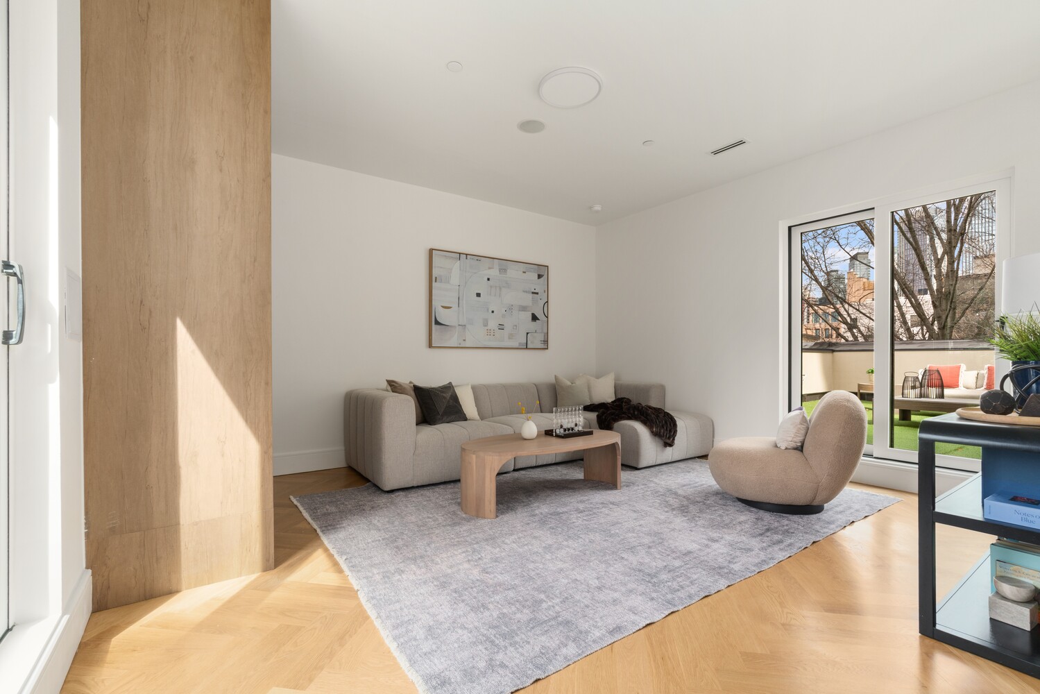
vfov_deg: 73.8
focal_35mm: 16
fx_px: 462
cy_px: 347
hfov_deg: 96.7
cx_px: 520
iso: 400
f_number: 11
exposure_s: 1/125
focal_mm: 16
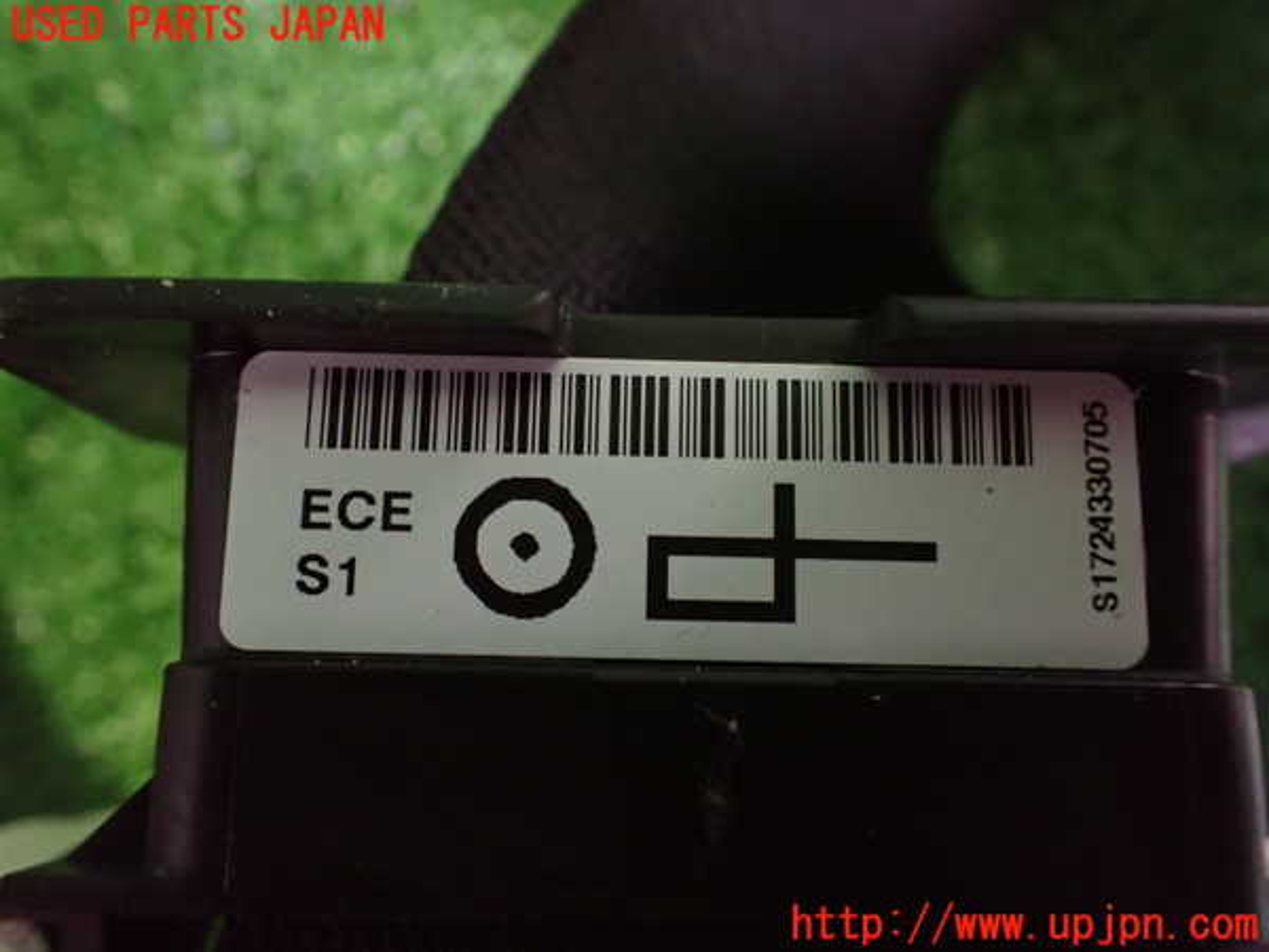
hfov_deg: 60.0
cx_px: 634
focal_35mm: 30
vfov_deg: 46.8
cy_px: 476
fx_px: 1100
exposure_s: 1/30
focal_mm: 5.4
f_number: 2.3
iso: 1250
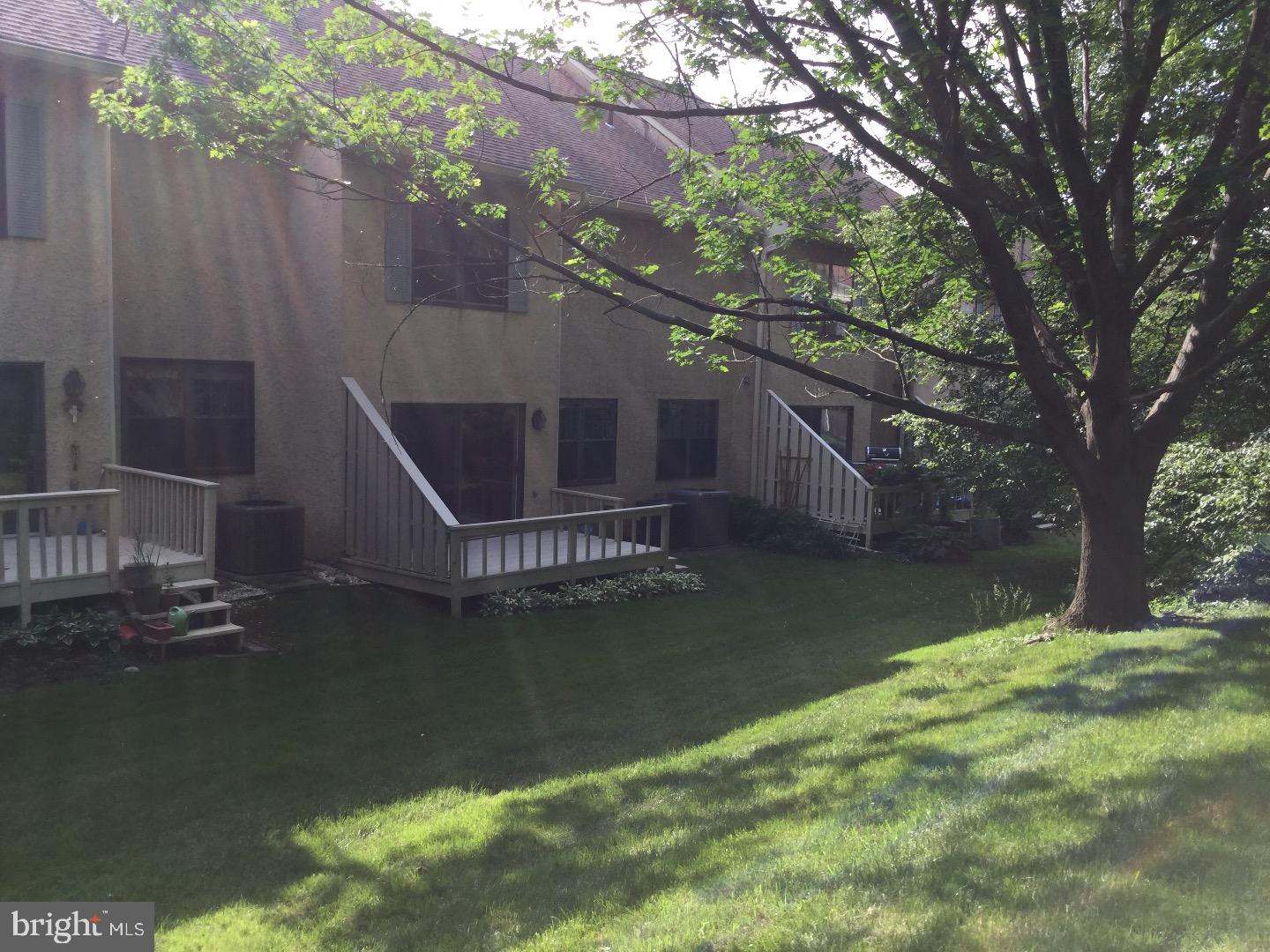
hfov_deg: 58.4
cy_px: 476
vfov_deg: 45.4
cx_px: 635
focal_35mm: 31
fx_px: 1137
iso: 25
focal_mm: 3.3
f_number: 2.4
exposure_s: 1/360
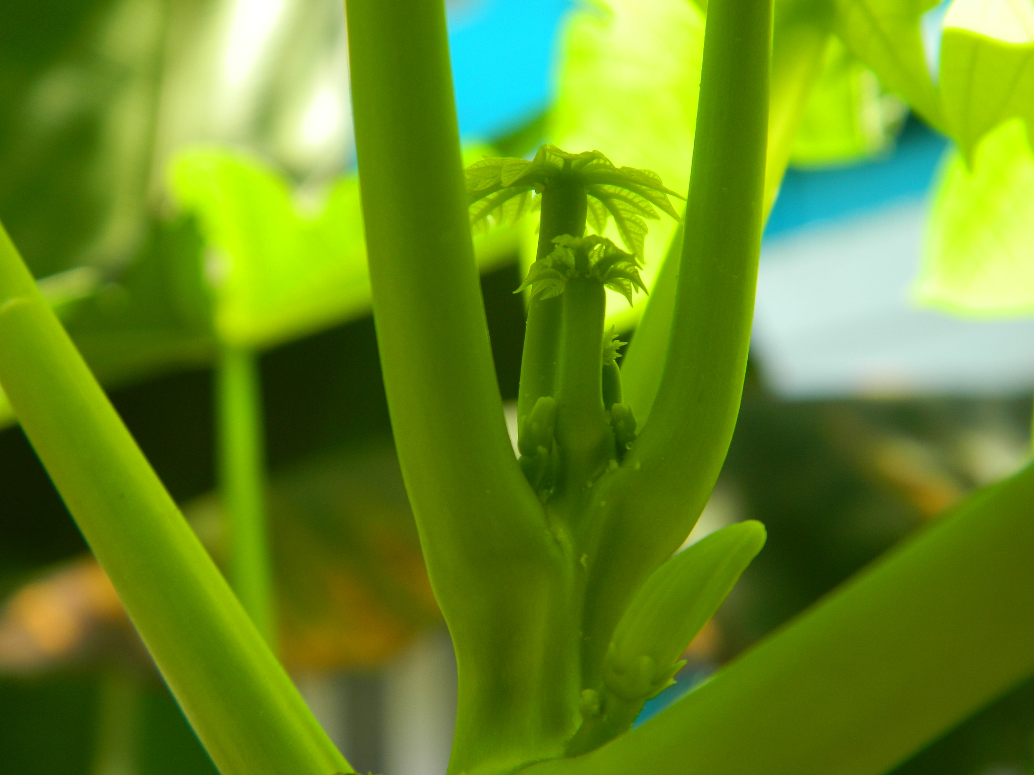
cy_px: 388
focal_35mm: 57
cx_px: 517
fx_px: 1703
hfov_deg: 33.8
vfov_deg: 25.7
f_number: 3.8
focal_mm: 10.2
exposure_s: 1/60
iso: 80
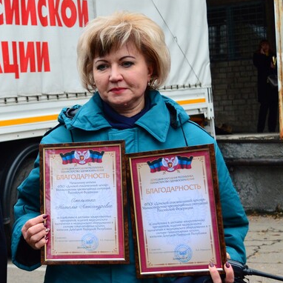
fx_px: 786
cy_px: 88
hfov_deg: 19.6
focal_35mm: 85
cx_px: -23
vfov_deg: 20.3
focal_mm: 26
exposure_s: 1/250
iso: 800
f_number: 4.2
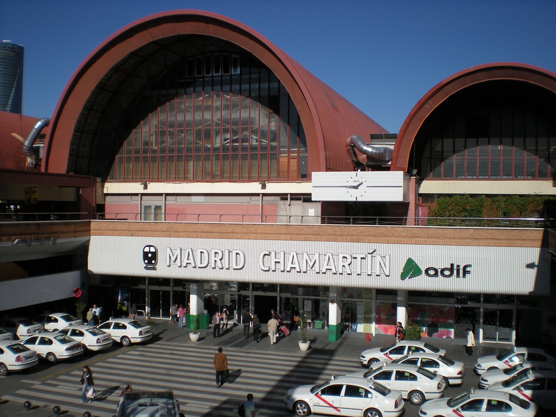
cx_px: 278
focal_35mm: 38
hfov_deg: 49.0
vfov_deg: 37.7
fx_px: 610
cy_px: 208
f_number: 4.6
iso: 64
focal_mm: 6.3
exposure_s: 1/1000
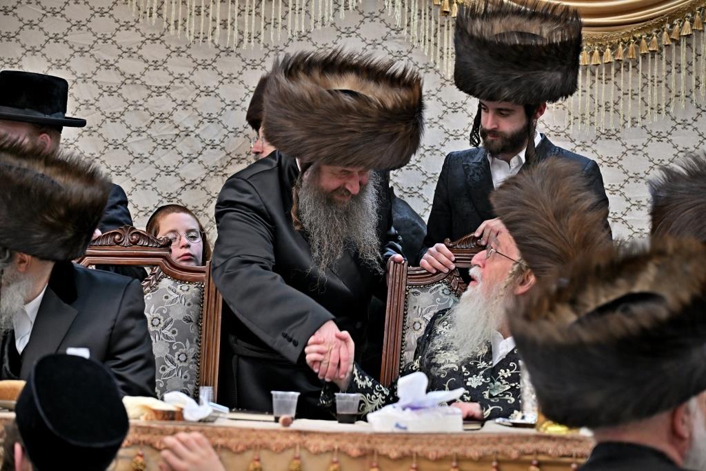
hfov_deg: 26.6
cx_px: 353
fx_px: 1491
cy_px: 236
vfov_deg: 18.0
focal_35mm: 76
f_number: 4
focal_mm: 76
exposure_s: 1/160
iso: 500
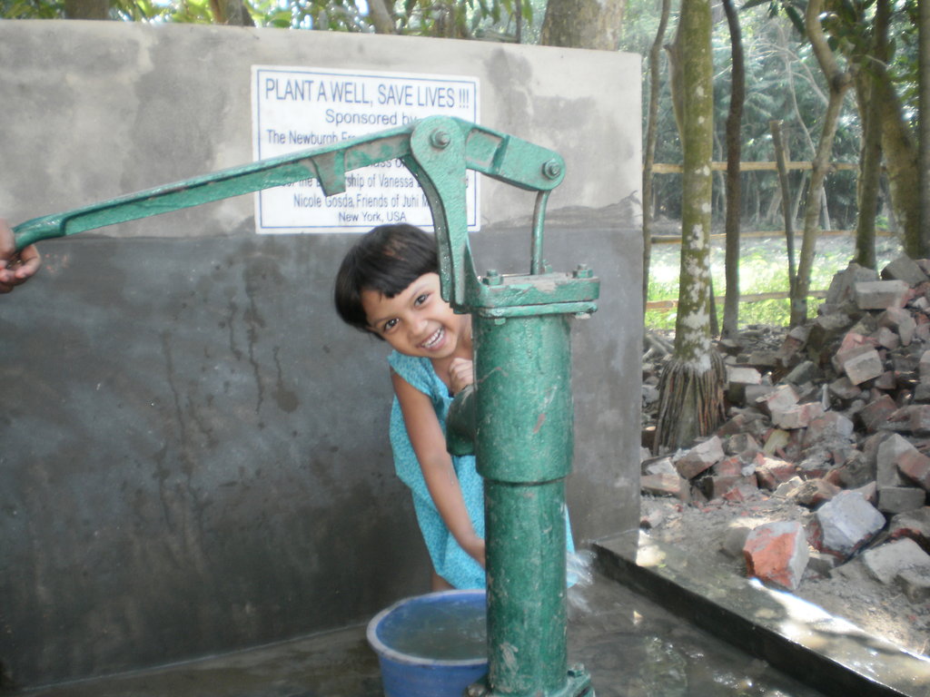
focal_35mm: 36
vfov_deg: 39.7
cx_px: 465
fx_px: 967
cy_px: 348
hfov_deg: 51.4
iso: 125
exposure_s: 1/30
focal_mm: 6.3
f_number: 3.1
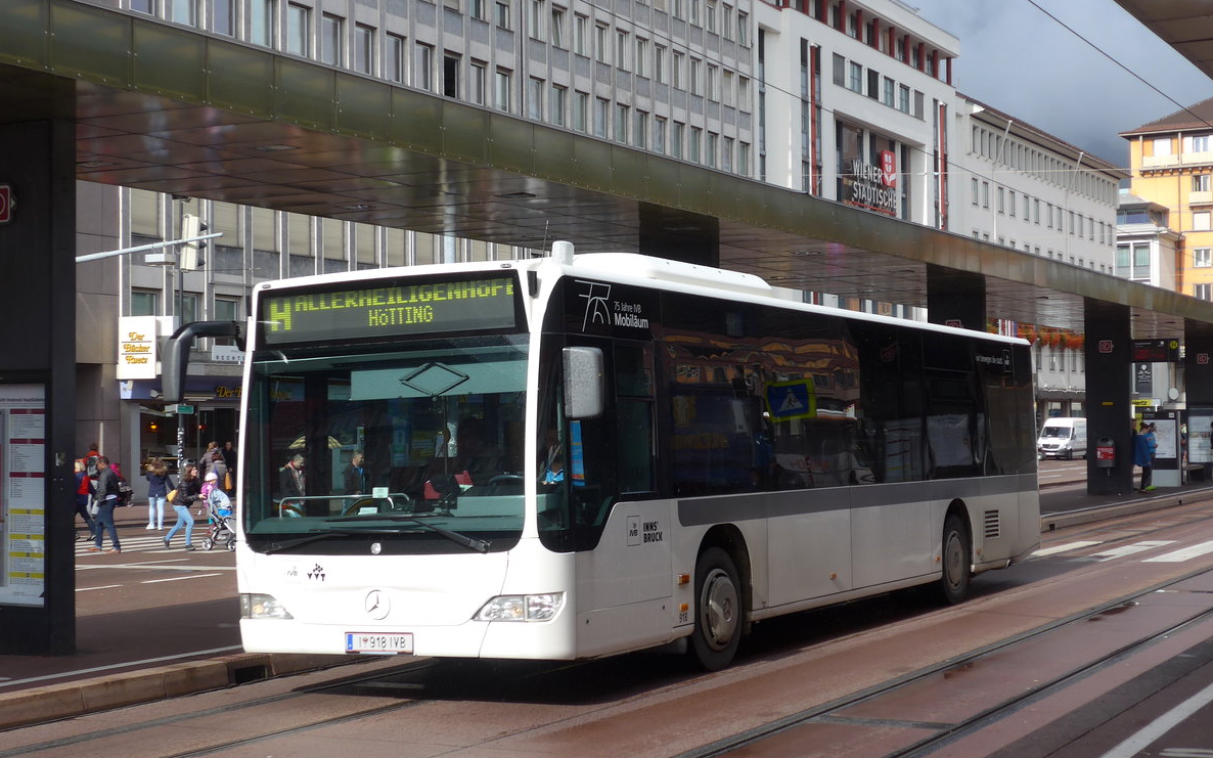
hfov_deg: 34.5
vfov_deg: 22.0
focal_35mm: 59
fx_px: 1950
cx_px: 609
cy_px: 383
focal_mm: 11.3
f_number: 3.4
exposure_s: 1/640
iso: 80
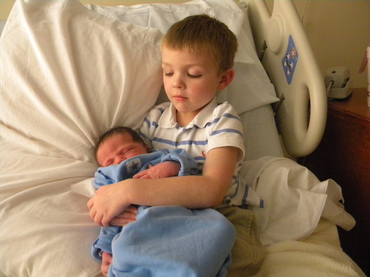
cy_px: 138
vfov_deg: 49.7
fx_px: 299
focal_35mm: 28
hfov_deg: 63.4
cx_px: 185
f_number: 3.5
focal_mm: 5
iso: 800
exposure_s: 1/28.1
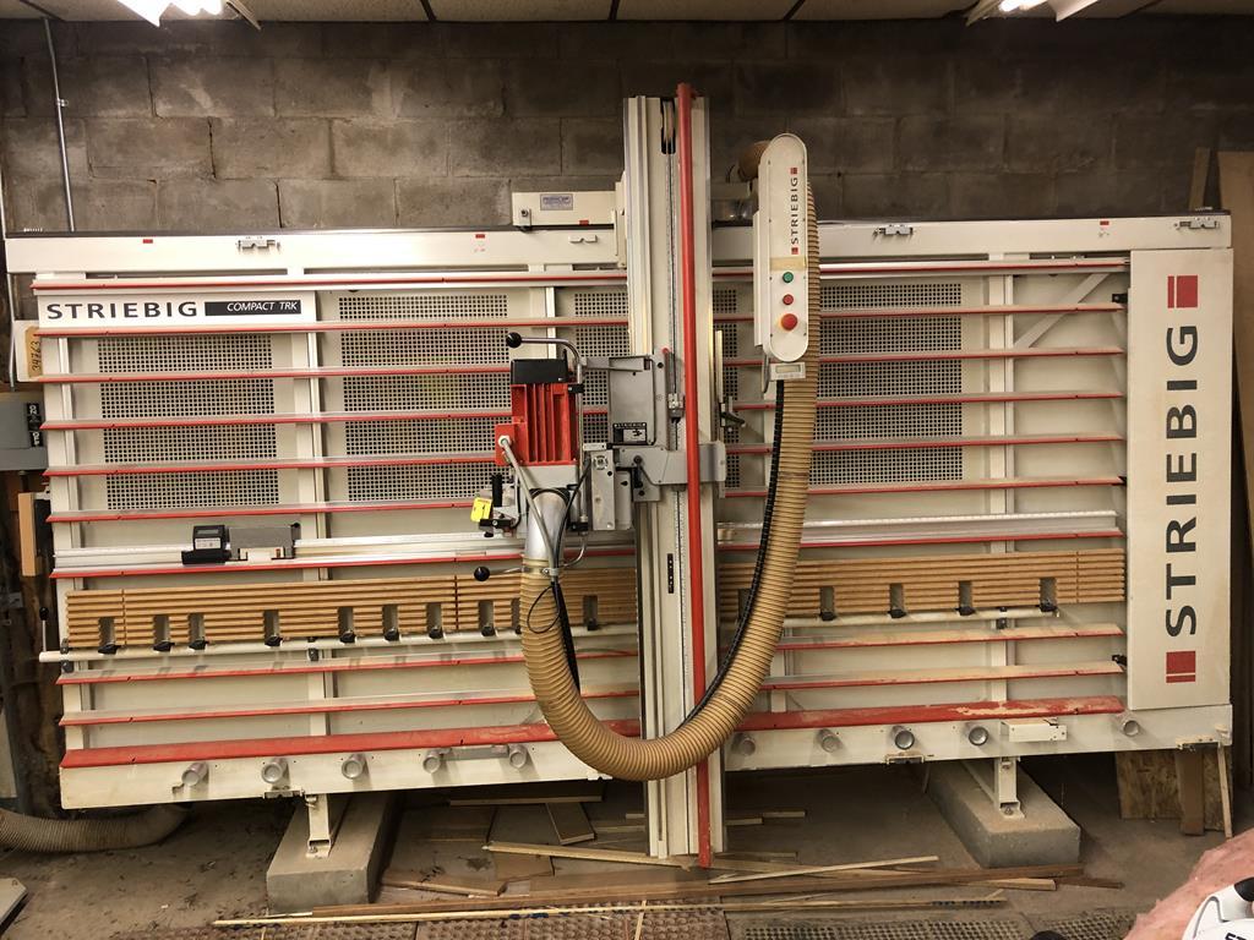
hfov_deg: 63.4
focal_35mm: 28
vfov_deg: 49.7
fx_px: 1014
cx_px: 627
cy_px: 470
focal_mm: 4
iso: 40
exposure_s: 1/15
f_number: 1.8
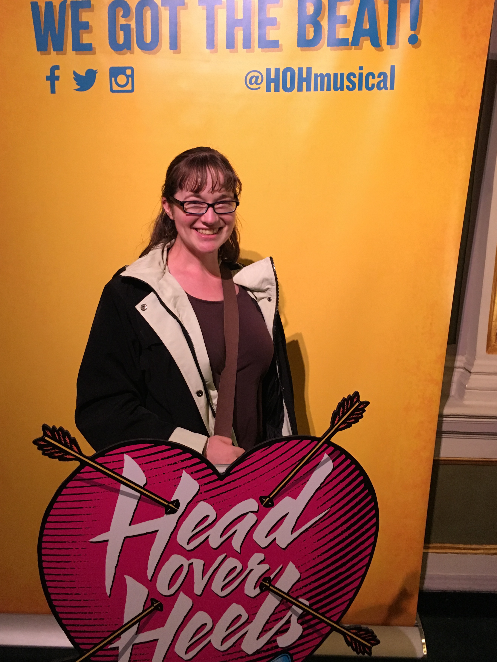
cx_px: 230
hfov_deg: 42.9
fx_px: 632
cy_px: 290
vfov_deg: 55.2
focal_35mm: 33
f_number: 2.2
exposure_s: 1/17
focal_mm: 4.15
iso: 200
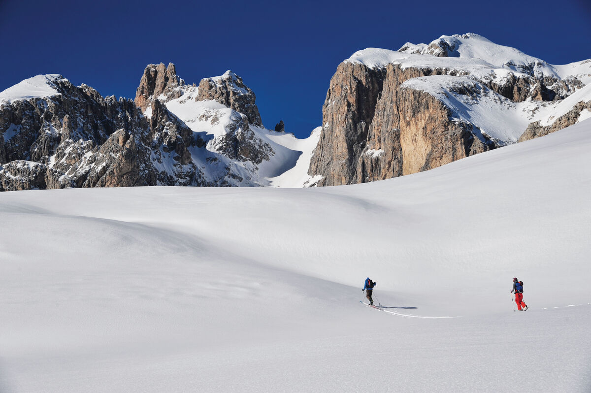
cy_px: 196
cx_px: 296
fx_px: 1230
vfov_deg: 18.2
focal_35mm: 75
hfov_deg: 27.0
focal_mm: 75
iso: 200
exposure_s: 1/1600
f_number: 11
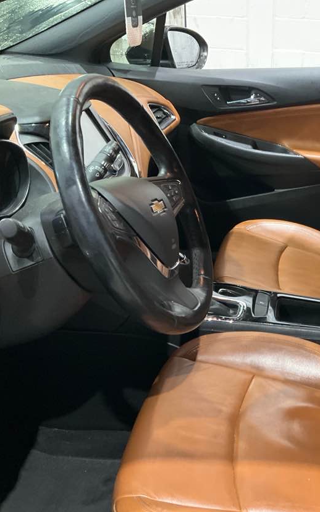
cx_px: 299
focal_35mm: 42
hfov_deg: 29.1
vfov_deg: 47.2
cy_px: 262
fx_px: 586
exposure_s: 1/30
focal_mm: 3
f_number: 1.8
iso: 320
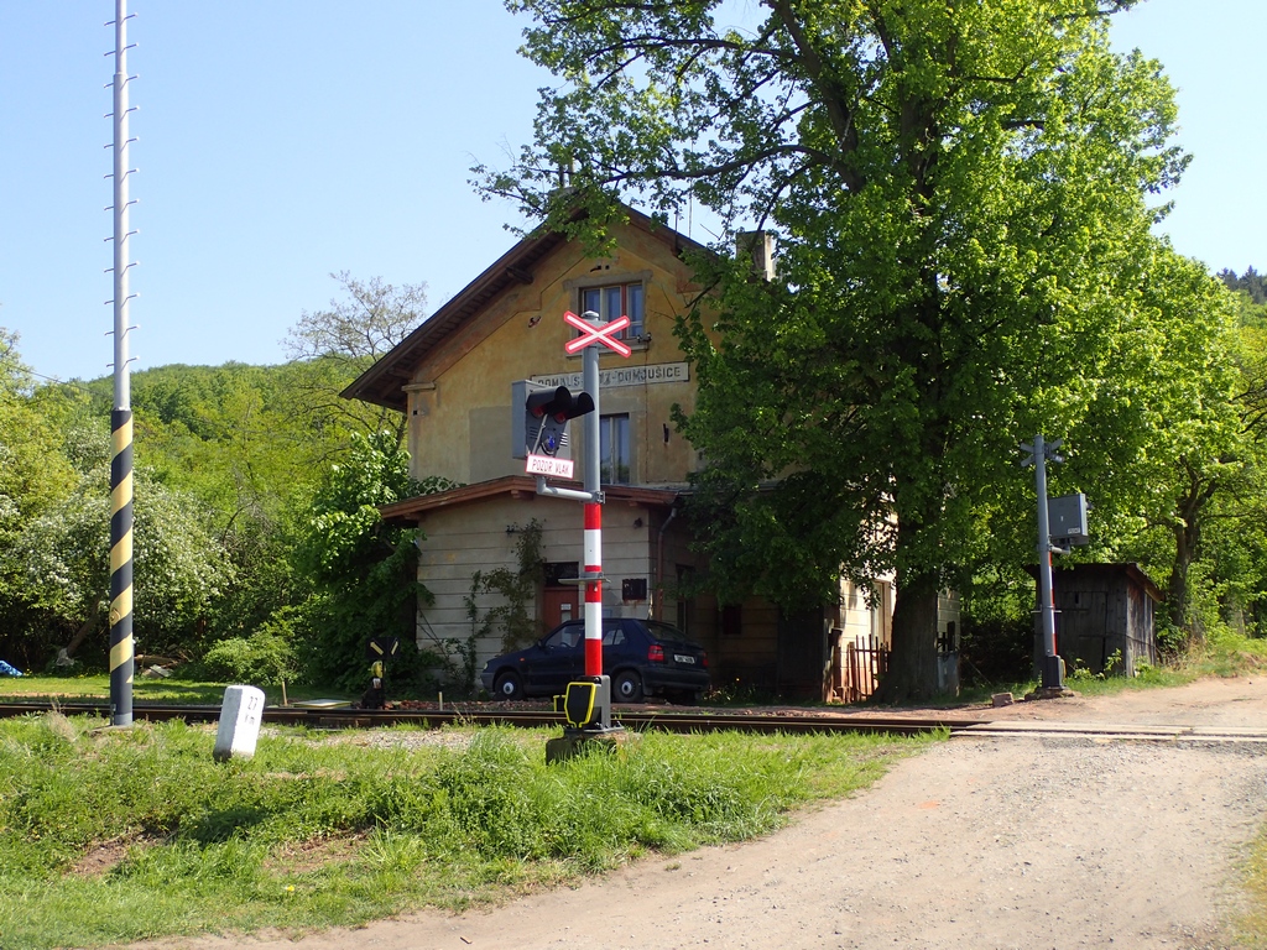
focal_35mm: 40
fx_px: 1464
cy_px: 475
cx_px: 634
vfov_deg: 36.0
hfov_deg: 46.8
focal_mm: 7.34
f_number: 4
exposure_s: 1/400
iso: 100
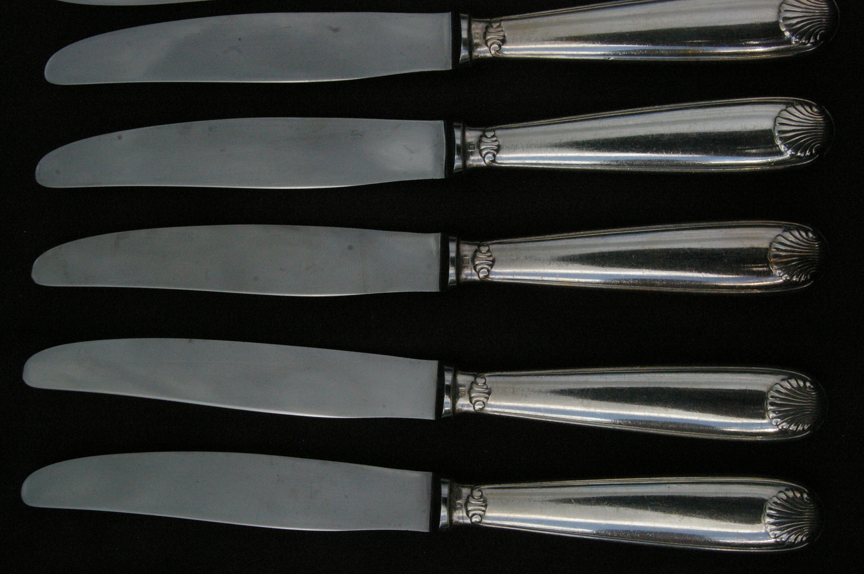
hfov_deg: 49.6
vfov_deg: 34.1
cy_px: 287
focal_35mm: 39
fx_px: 935
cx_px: 432
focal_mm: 26
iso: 1600
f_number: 13
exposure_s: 1/1000
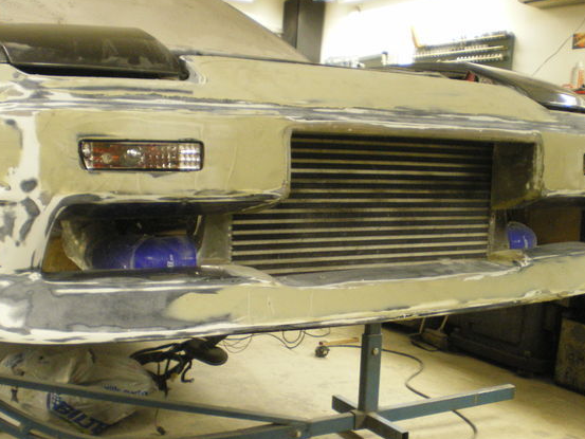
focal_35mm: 44
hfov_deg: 42.9
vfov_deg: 32.8
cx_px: 330
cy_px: 249
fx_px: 744
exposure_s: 1/30
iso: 400
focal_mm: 6.3
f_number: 3.1
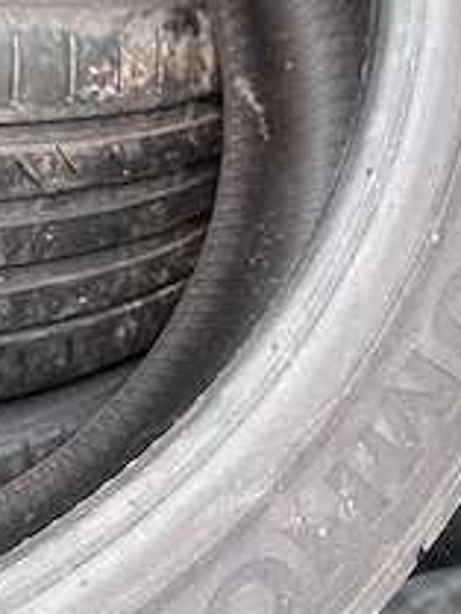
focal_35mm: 46
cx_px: 141
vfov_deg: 41.2
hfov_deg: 31.2
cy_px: 329
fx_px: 816
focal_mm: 6.76
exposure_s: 1/60
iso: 500
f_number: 1.78
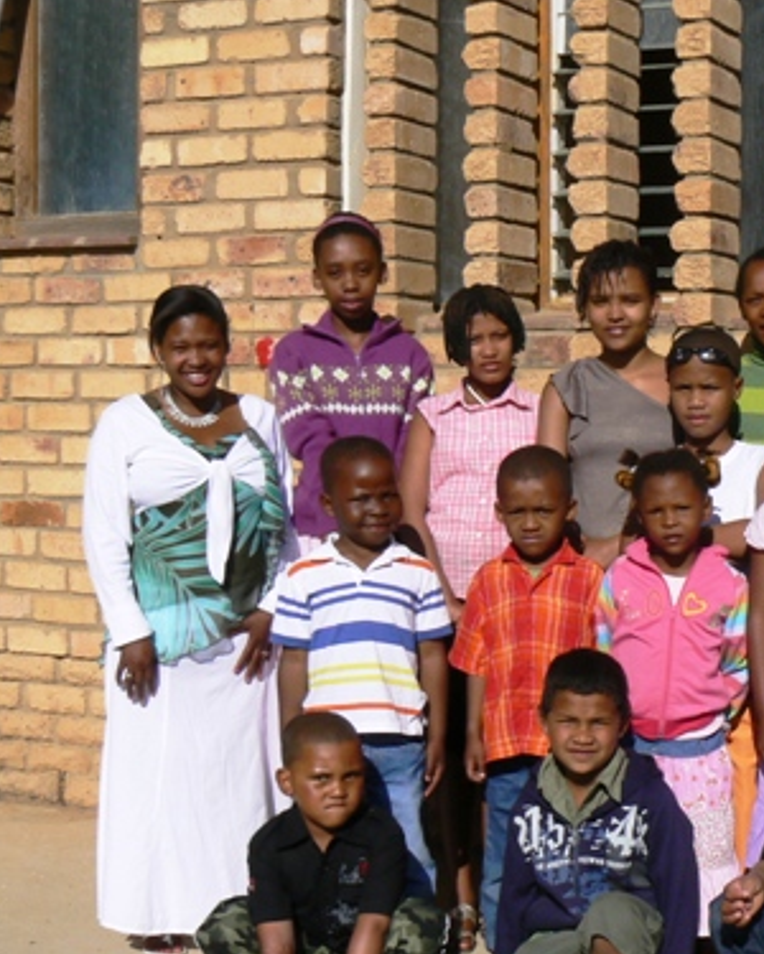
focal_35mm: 60
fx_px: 1696
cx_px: 721
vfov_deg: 31.4
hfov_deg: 24.5
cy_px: 516
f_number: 8
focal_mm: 6
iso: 80
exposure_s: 1/640
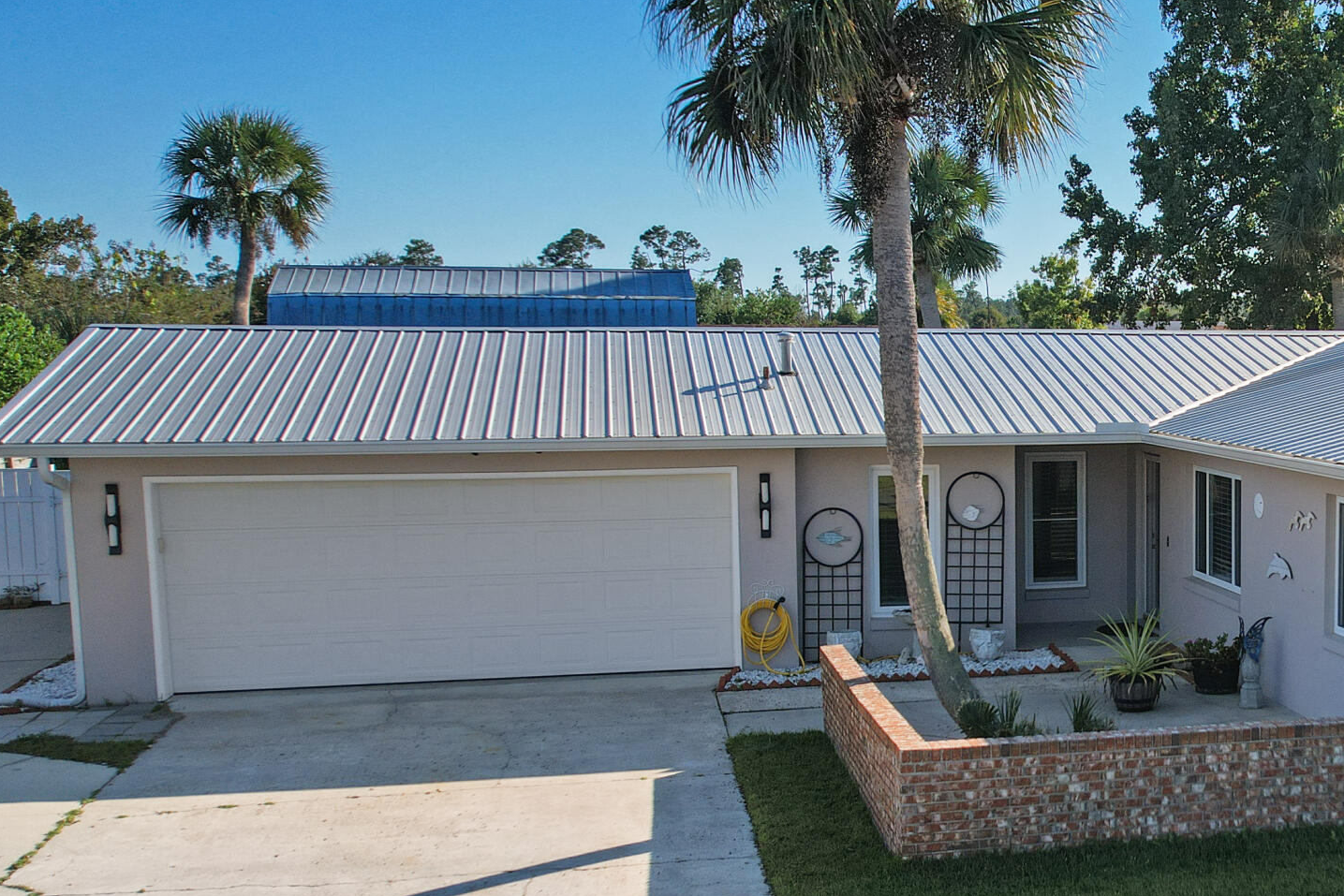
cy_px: 579
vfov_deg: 29.1
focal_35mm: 46
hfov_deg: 39.7
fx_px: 1717
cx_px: 1205
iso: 100
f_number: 2.8
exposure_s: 1/1250
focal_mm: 8.38
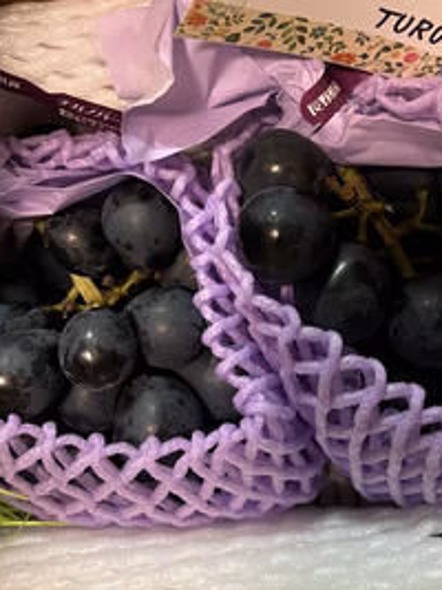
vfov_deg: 47.8
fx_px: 665
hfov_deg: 36.6
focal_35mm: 39
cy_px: 265
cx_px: 274
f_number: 1.5
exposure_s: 1/57
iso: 500
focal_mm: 5.7
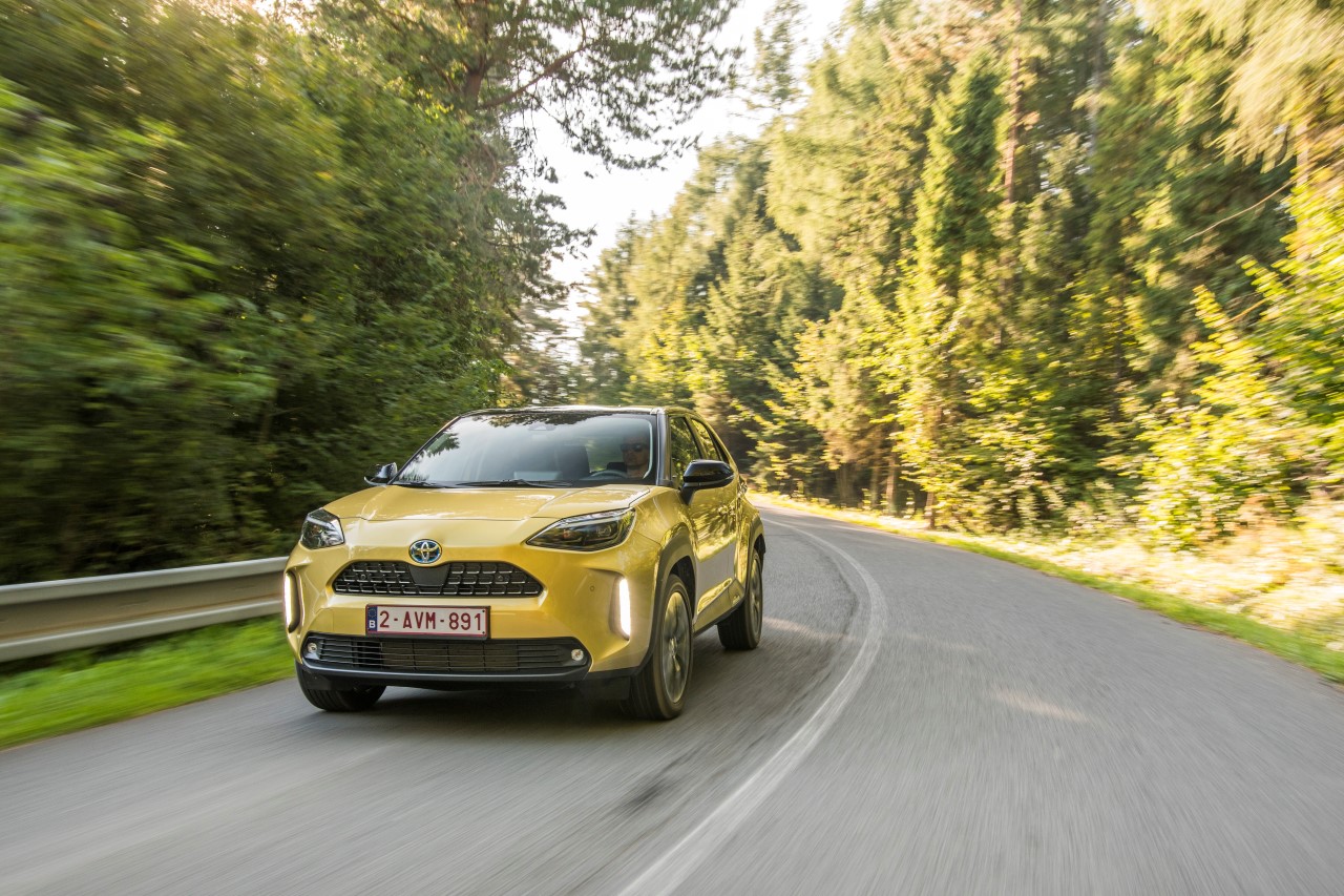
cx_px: 672
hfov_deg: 55.1
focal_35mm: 34
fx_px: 1288
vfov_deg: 38.4
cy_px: 448
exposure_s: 1/30
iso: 320
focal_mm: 23
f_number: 6.3
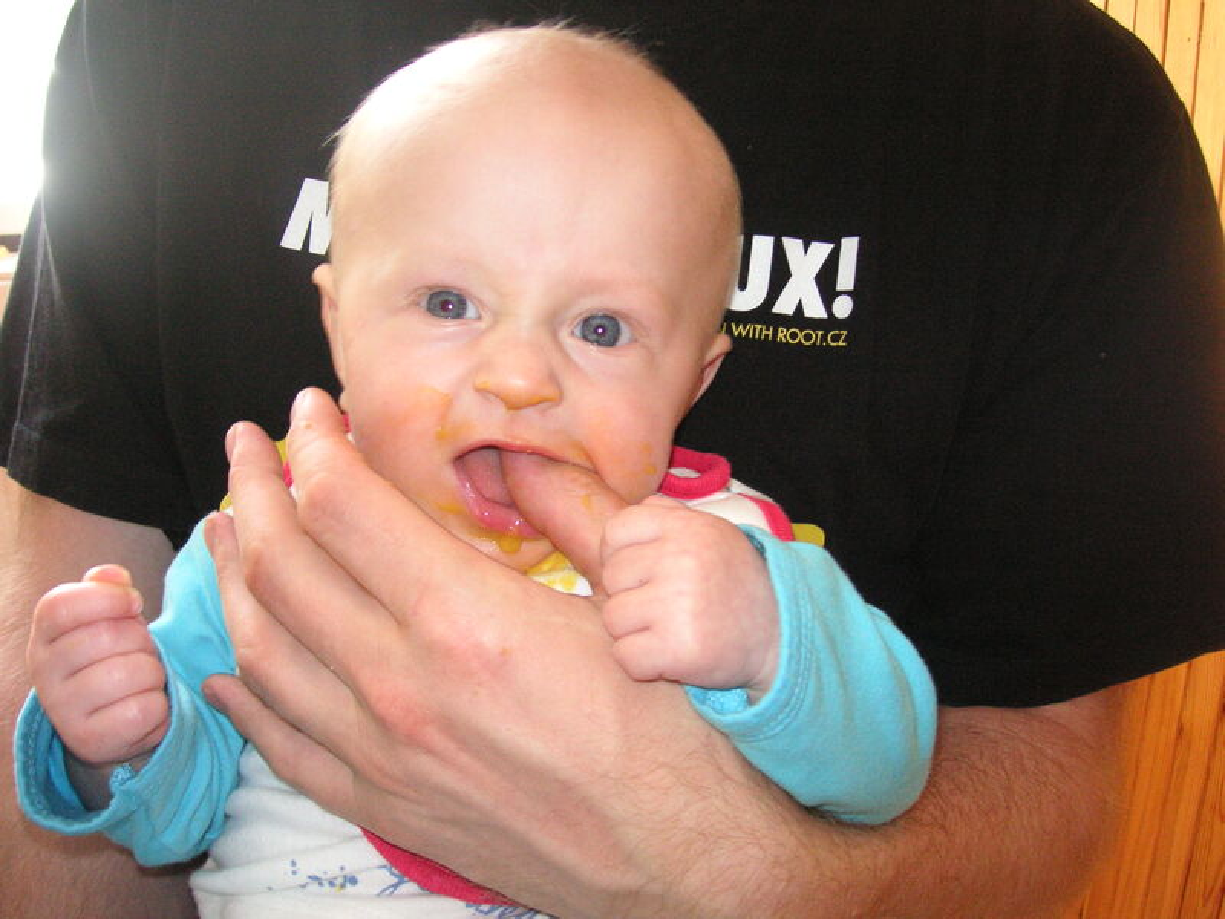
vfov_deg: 38.7
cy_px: 460
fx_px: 1309
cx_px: 612
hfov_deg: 50.1
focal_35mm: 37
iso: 160
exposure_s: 1/45
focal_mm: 6.1
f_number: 2.8
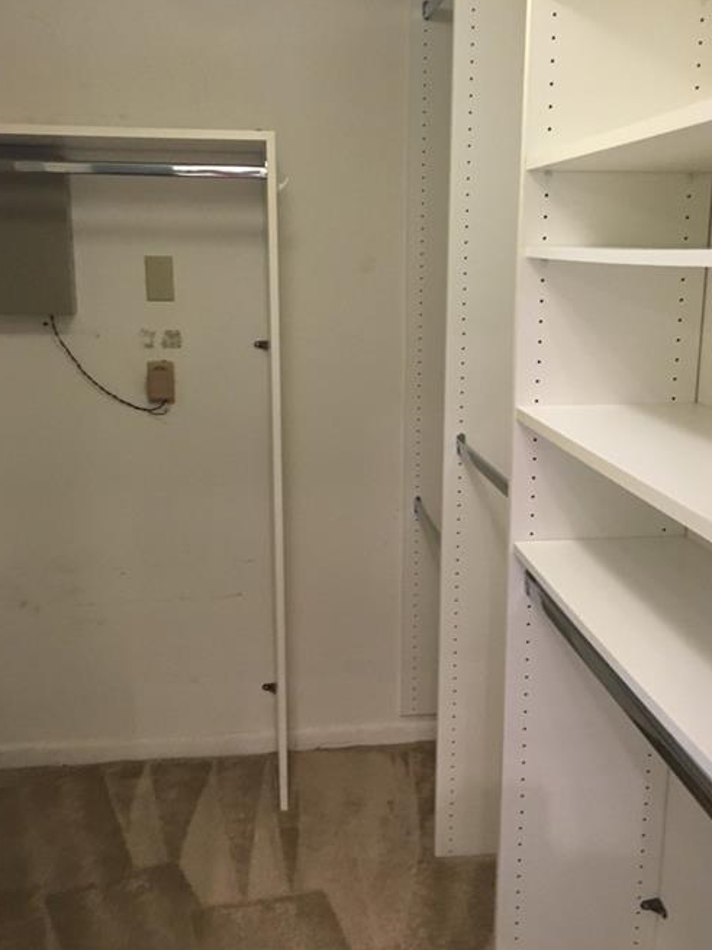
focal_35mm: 34
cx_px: 376
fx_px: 933
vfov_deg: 53.9
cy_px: 451
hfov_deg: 41.8
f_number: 2.2
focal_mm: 4.15
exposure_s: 1/30
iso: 100
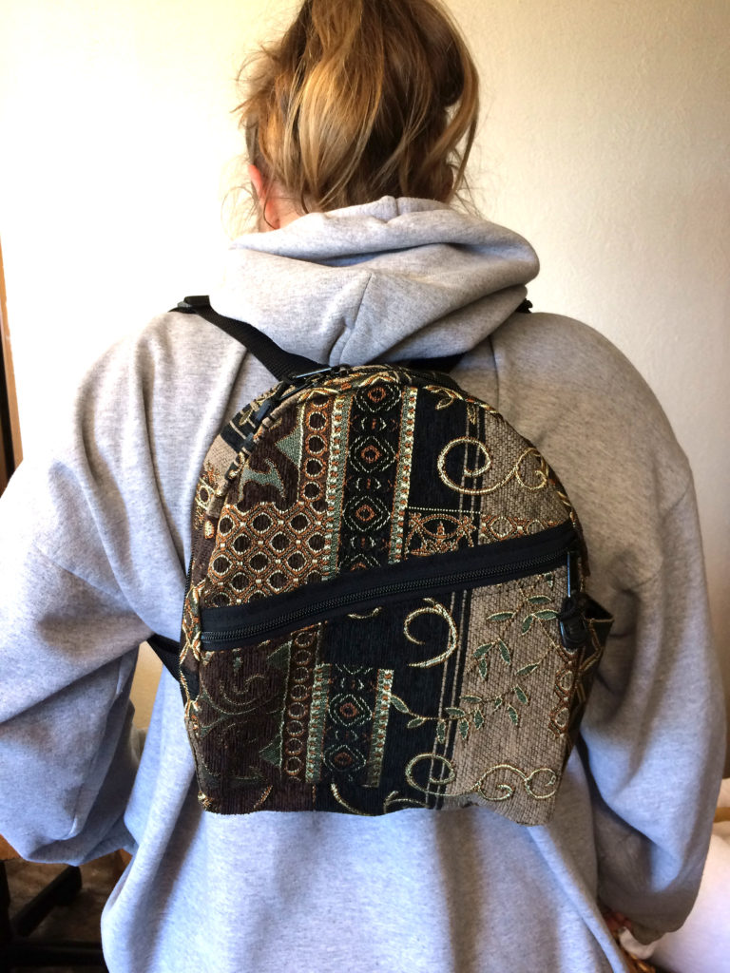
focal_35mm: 29
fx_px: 815
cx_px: 365
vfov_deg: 61.7
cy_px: 486
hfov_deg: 48.2
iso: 32
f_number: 2.2
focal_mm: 4.15
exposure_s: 1/30
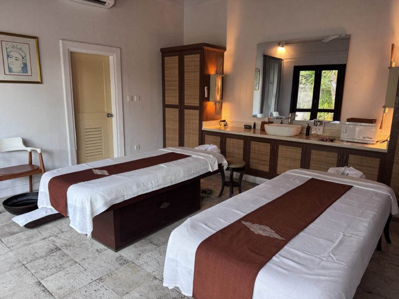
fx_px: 277
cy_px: 150
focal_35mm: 24
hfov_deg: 71.6
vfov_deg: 56.8
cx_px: 200
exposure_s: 1/50
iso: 400
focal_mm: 6.76
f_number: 1.78
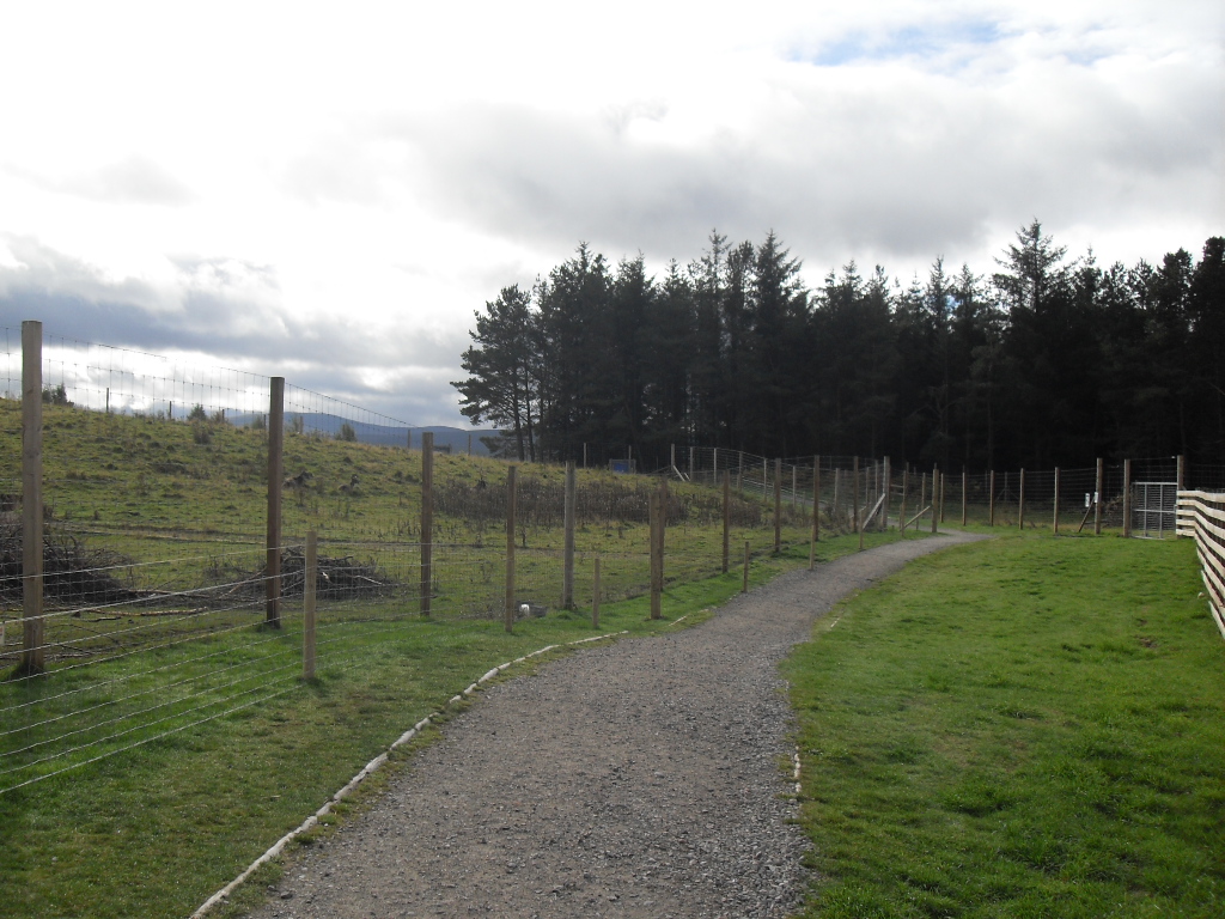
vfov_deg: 38.7
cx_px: 612
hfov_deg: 50.1
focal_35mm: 37
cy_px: 460
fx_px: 1309
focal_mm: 6.3
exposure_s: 1/125
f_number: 8.9
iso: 80
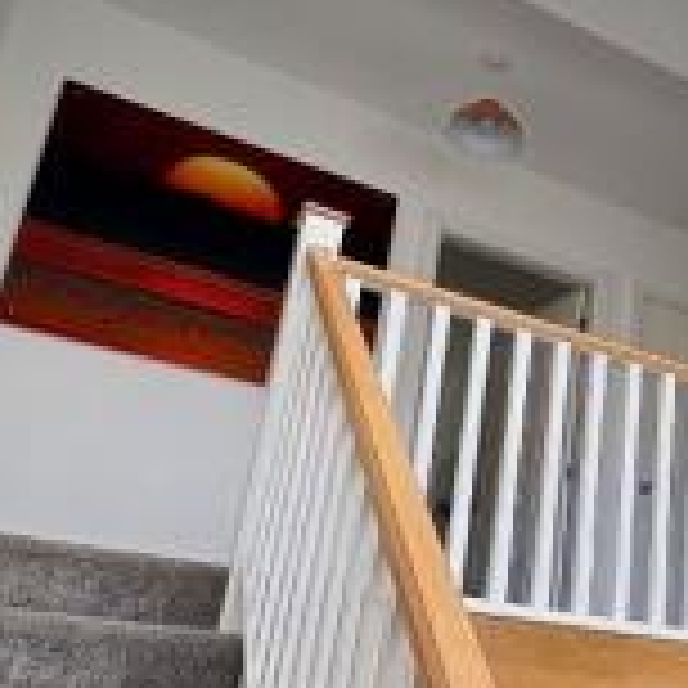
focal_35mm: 47
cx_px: 803
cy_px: 470
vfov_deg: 35.6
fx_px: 1057
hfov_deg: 31.0
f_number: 2.2
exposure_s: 1/99
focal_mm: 2.22
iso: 80
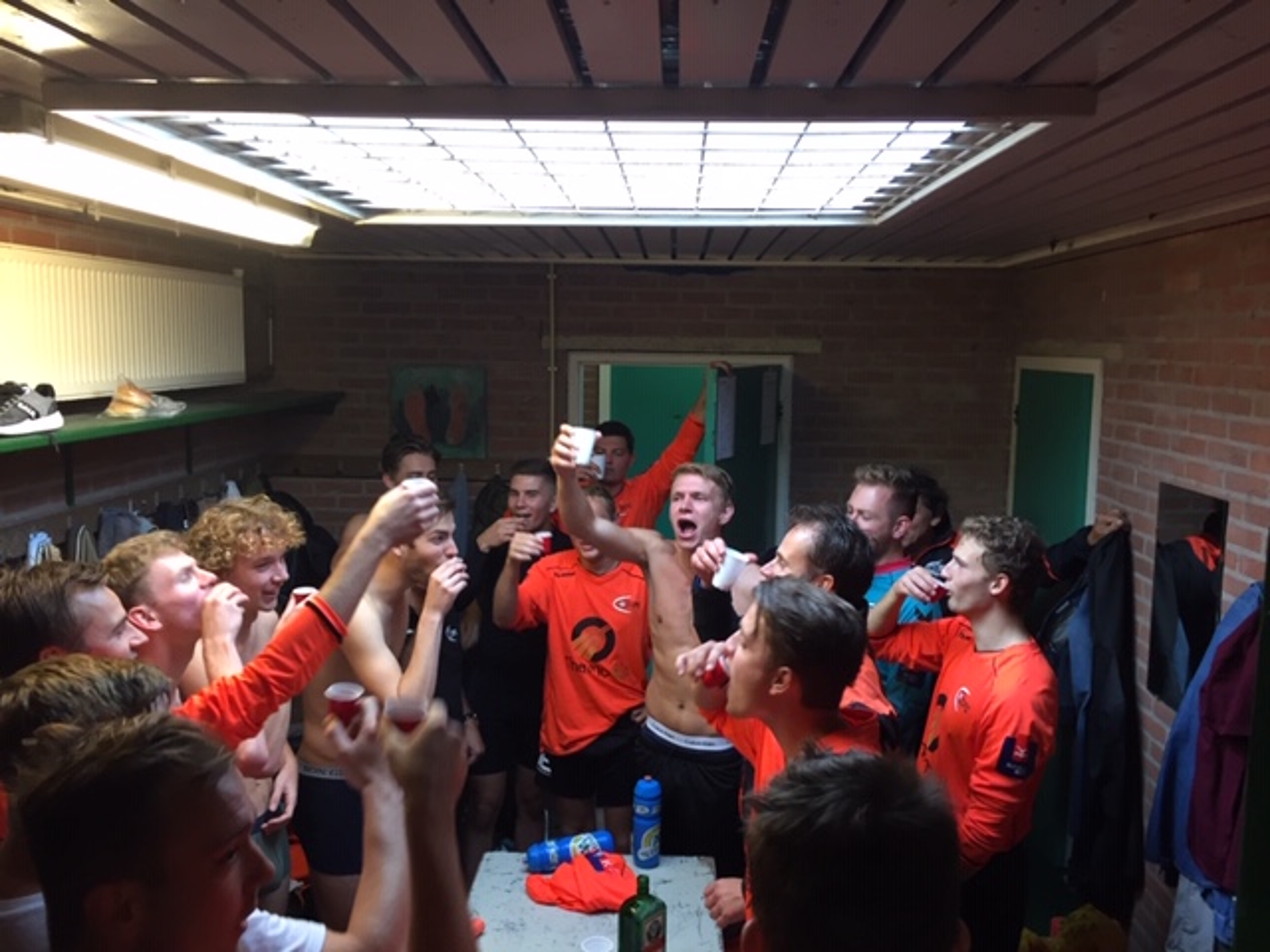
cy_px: 476
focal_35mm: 29
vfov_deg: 48.2
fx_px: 1064
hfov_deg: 61.7
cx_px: 635
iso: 100
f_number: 2.2
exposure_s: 1/33
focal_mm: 4.15
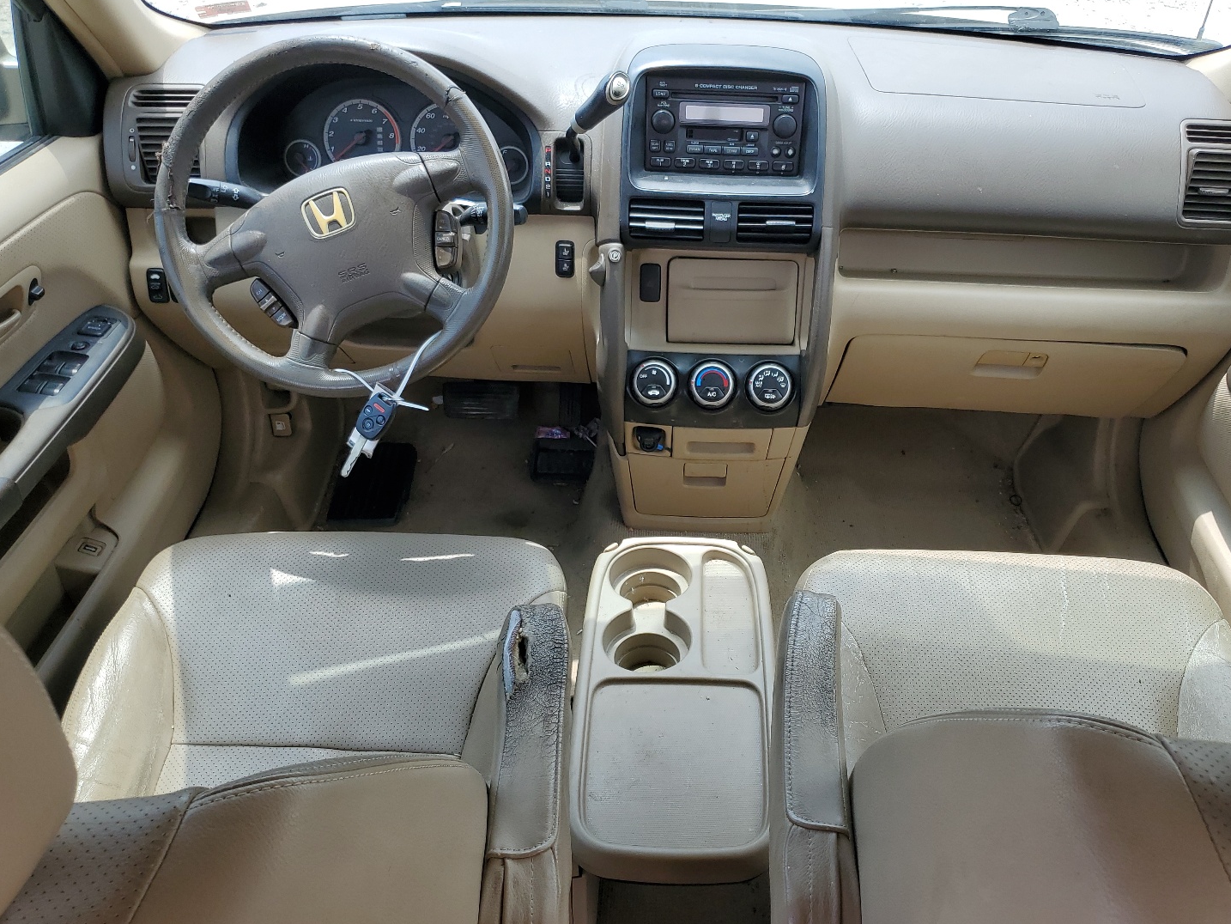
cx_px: 671
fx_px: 1031
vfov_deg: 48.2
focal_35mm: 29
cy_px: 508
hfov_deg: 61.5
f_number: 1.5
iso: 50
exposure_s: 1/556
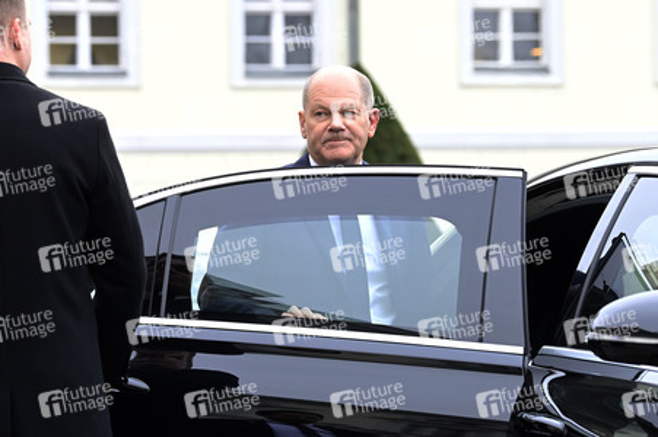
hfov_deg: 15.8
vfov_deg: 10.5
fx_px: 2374
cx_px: 329
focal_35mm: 130
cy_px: 218
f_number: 5.6
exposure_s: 1/200
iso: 2500
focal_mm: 130
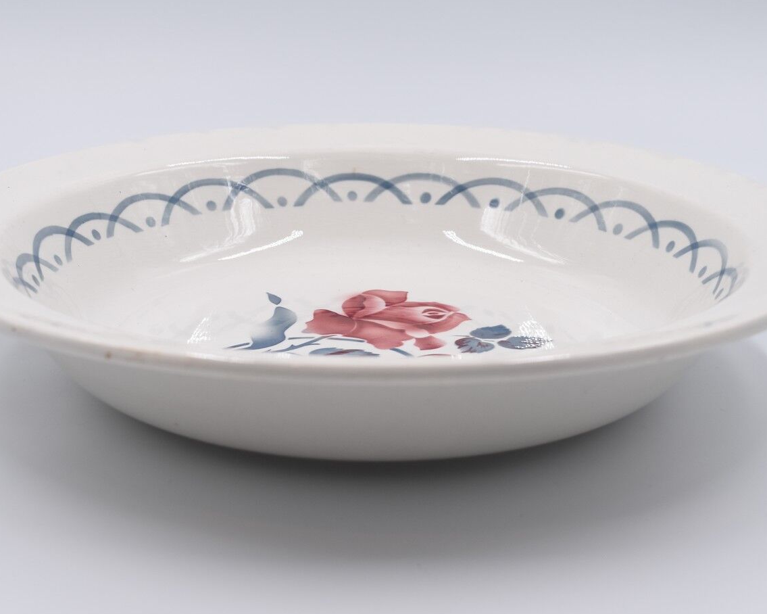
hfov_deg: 29.2
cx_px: 366
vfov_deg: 23.6
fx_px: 1470
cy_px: 294
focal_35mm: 65
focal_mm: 29
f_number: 5.6
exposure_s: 1/200
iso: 200
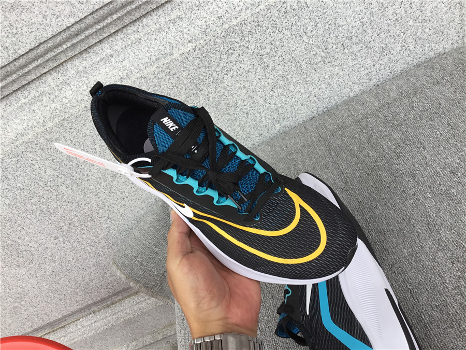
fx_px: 417
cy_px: 175
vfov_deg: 45.4
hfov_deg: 58.4
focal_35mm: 31
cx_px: 233
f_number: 2.4
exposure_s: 1/110
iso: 25
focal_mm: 3.3
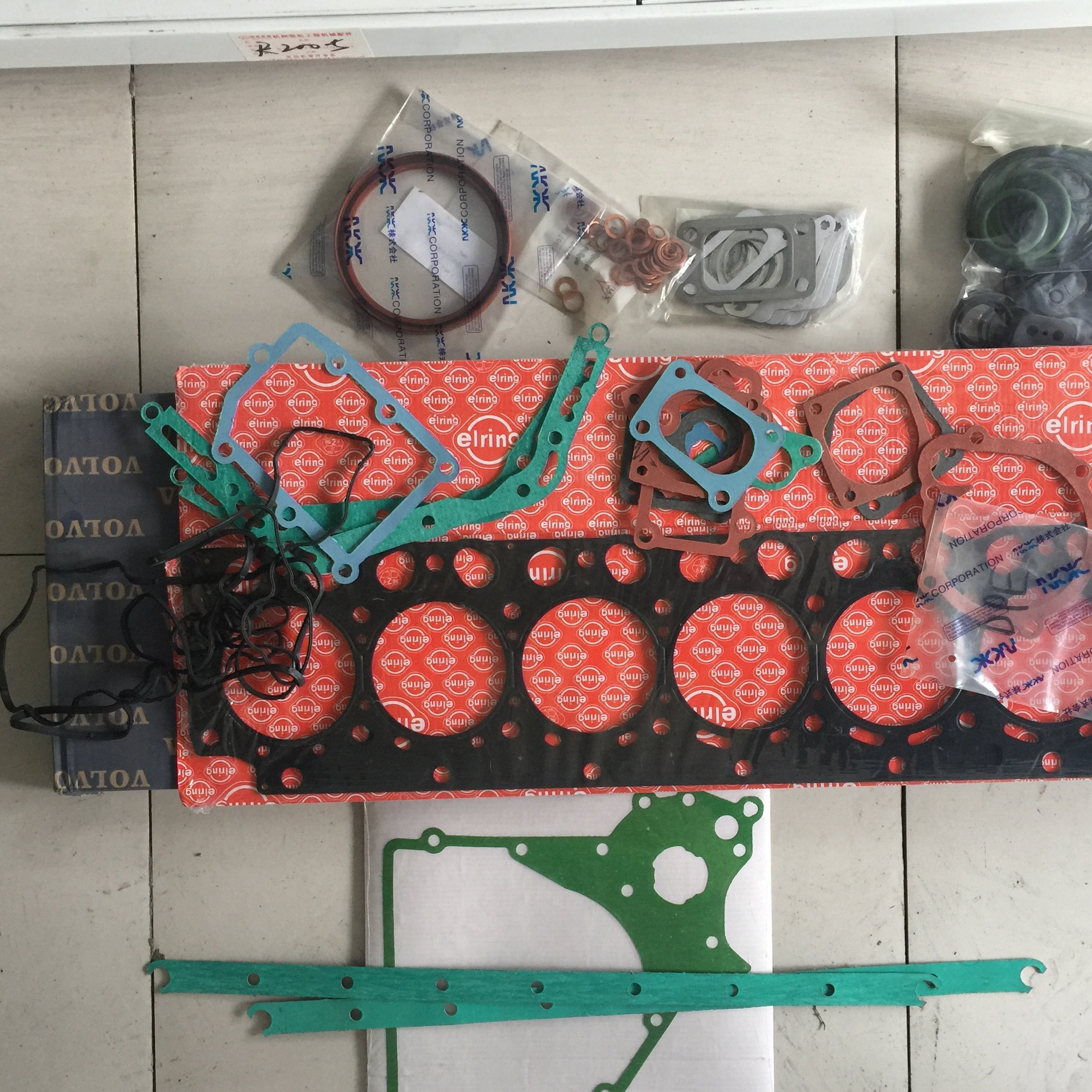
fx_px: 1356
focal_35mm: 38
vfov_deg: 43.8
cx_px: 619
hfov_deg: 43.8
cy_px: 603
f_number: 2.2
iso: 64
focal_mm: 4.15
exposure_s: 1/33
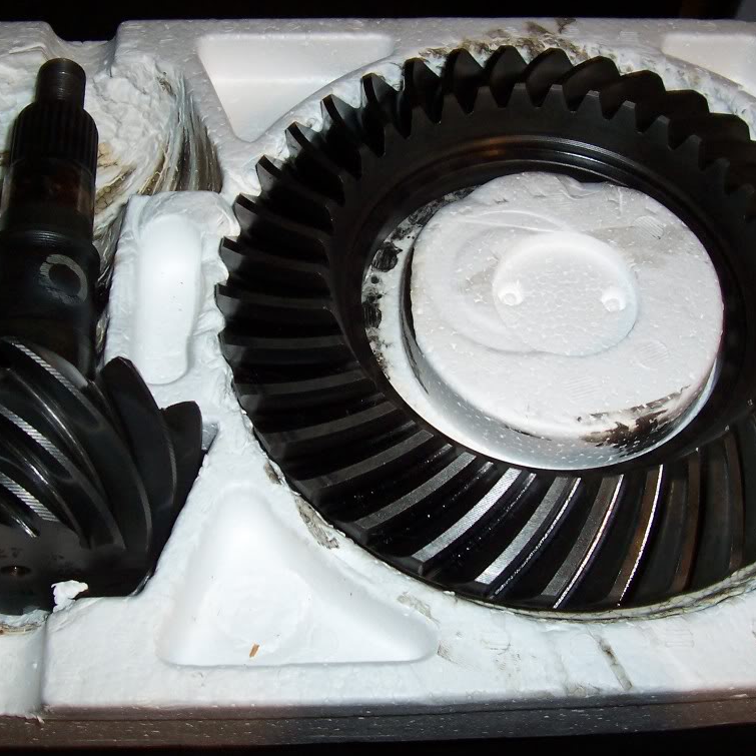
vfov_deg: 38.3
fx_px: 1087
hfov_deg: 38.3
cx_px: 357
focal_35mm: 44
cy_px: 381
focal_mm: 5.6
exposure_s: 1/60
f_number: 2.8
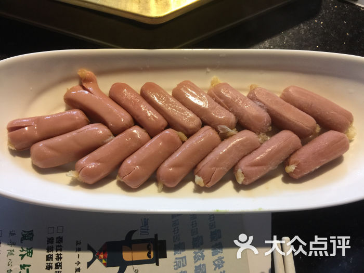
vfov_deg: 48.2
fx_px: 305
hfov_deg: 61.7
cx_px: 182
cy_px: 136
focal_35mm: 29
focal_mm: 4.15
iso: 50
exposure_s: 1/30
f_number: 2.2
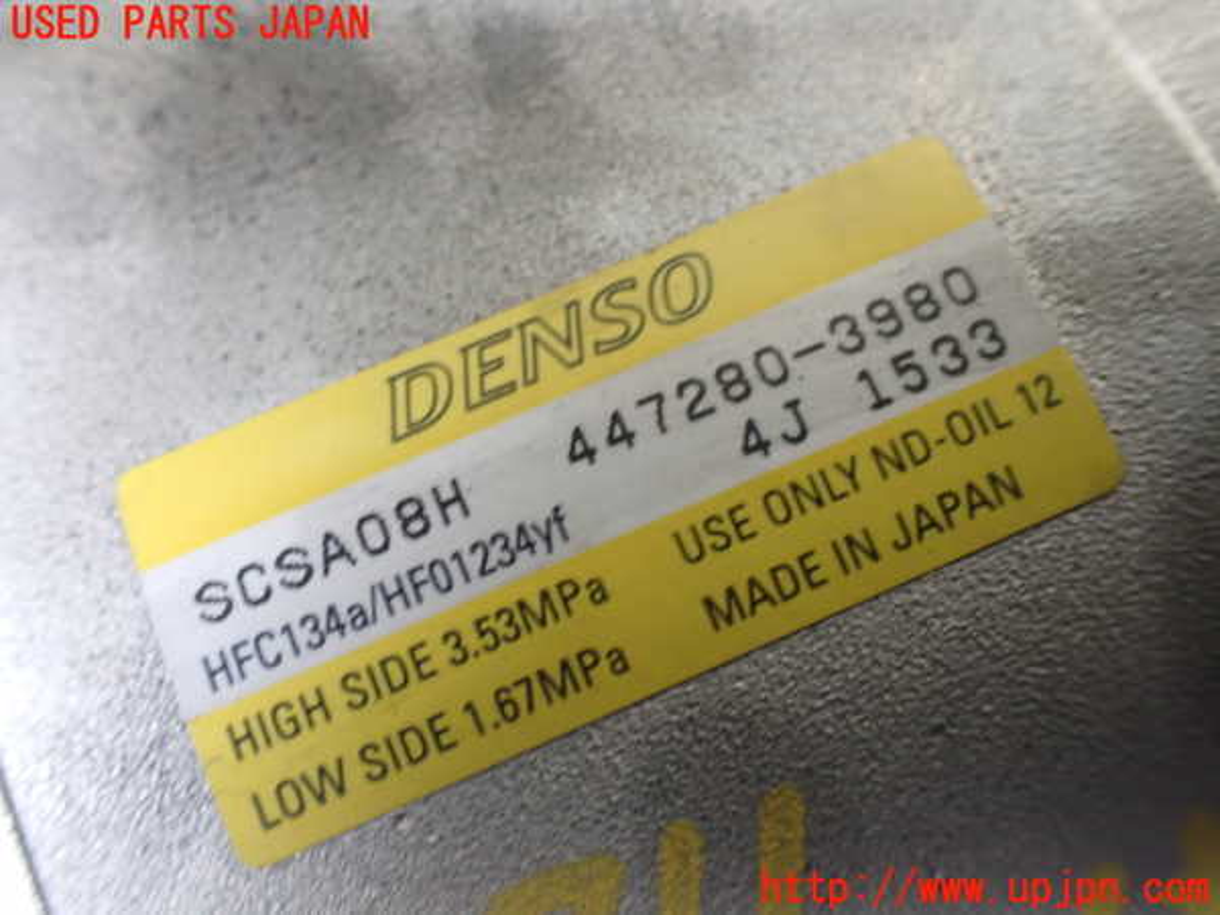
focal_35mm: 30
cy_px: 458
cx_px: 610
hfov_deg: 60.0
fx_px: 1057
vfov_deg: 46.8
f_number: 2.3
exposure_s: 1/30
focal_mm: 5.4
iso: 800
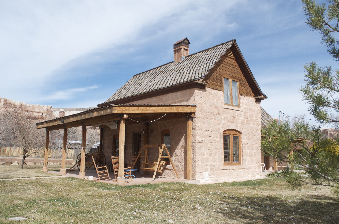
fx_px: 282
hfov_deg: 62.0
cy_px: 112
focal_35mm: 30
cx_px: 170
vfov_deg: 43.4
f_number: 11
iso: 400
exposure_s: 1/500
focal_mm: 20
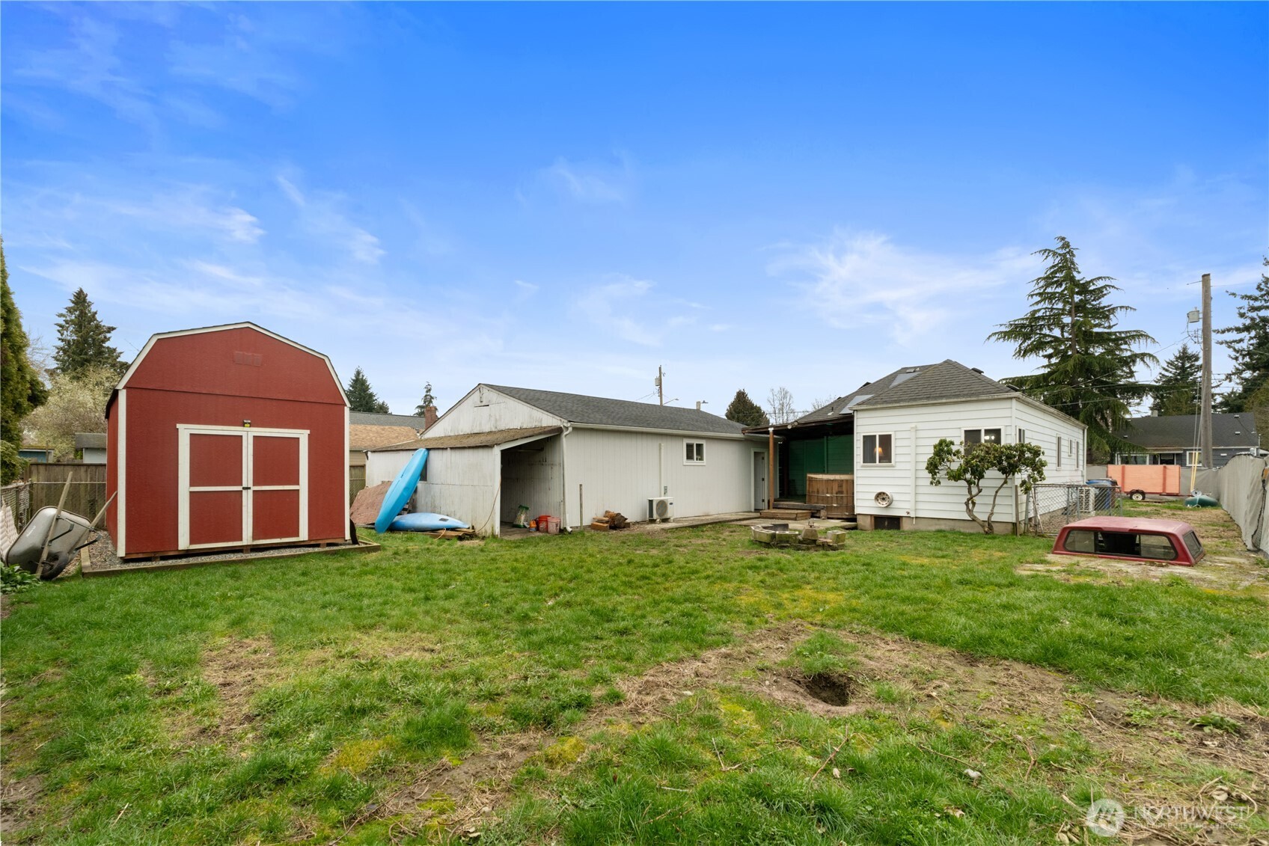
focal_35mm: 16
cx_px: 634
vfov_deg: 74.6
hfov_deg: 97.6
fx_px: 555
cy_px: 423
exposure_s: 1/100
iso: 800
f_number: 8
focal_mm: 10.5
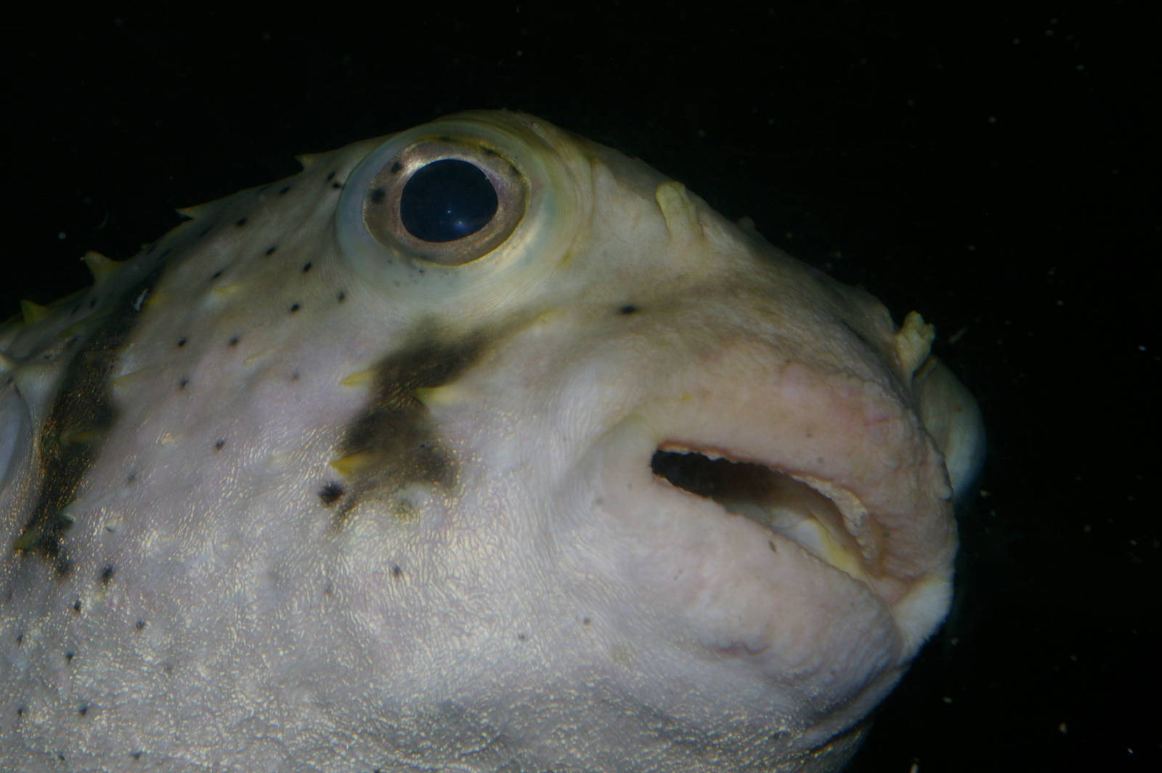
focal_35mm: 82
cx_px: 581
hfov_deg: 24.6
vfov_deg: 16.5
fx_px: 2661
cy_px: 386
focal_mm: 55
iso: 400
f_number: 16
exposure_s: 1/60
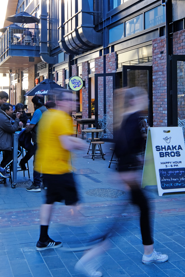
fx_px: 401
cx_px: 81
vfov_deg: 37.7
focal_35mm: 52
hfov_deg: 26.0
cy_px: 89
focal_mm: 24
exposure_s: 1/8
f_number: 14
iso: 200
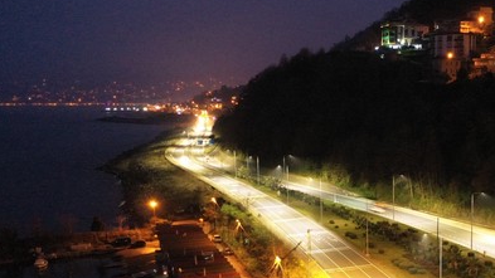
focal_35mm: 50
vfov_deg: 23.4
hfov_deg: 39.7
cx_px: 394
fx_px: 656
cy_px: 242
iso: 2000
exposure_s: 1/4
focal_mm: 10.26
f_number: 2.8
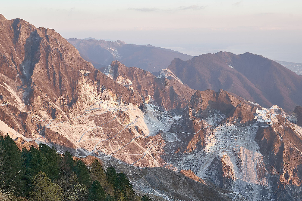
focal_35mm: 39
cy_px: 116
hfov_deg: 49.4
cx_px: 172
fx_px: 327
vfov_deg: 34.1
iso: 100
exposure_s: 1/30
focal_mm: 31
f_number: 8
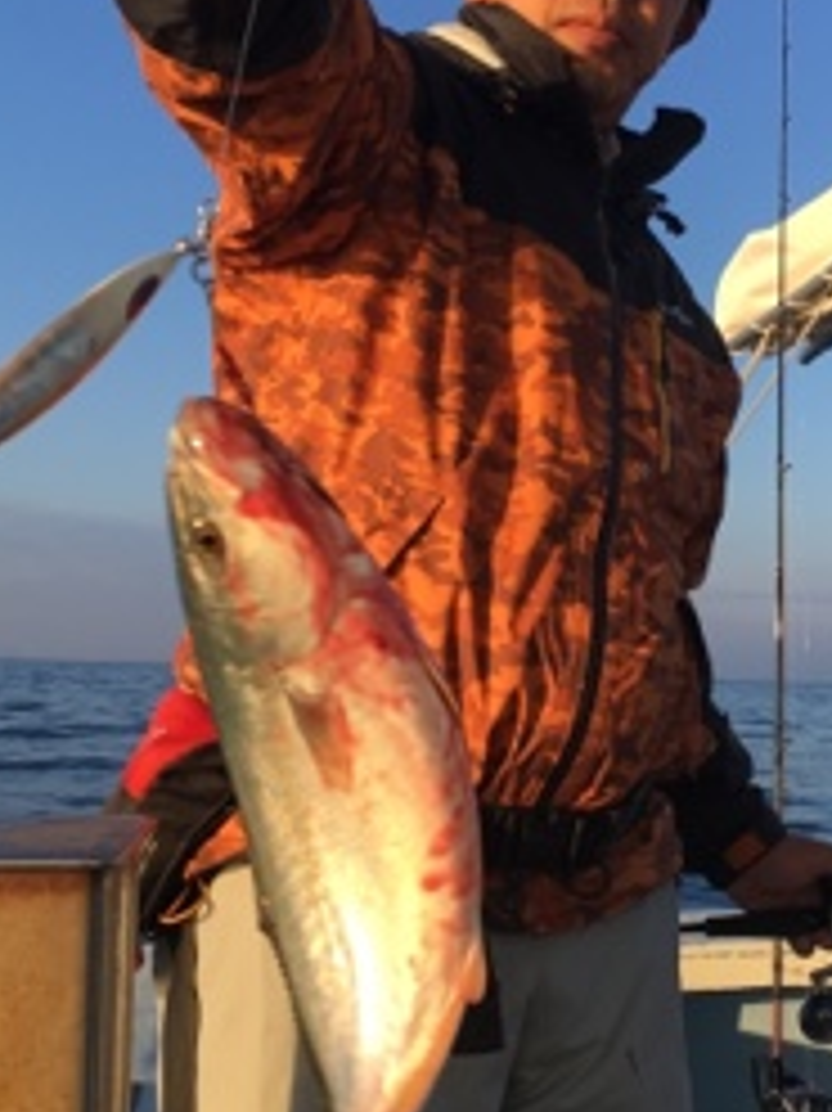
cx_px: 544
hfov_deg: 30.7
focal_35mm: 47
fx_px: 1508
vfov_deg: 40.4
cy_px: 590
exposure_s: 1/553
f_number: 2.2
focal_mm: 4.15
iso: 25
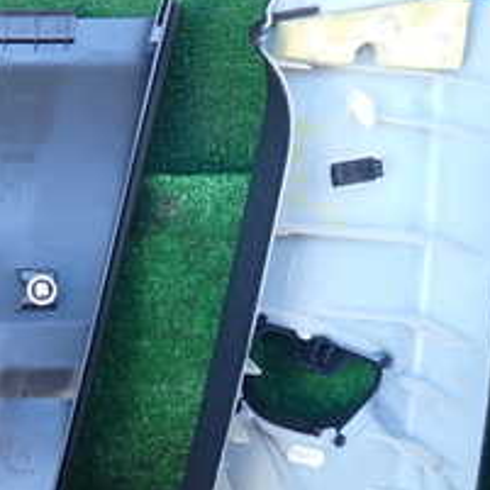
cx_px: -15
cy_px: 341
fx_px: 1057
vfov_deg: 25.9
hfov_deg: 24.7
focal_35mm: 66
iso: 200
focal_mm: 4.5
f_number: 2
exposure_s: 1/60
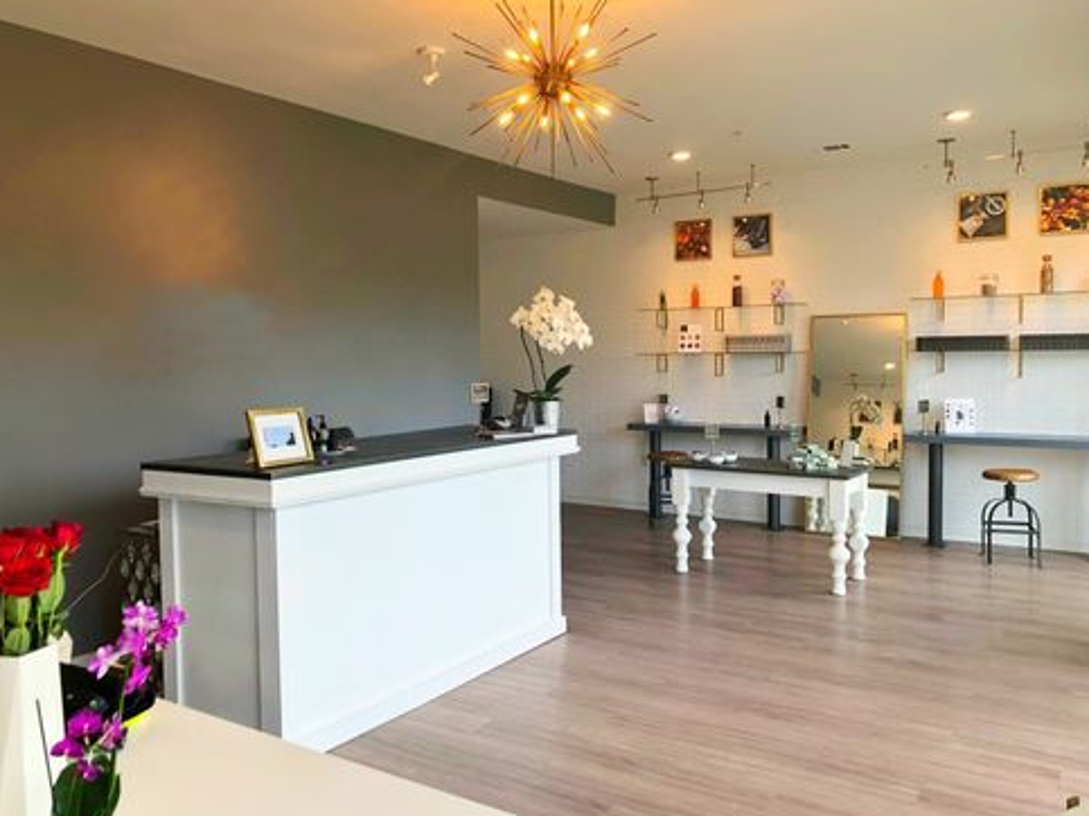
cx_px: 539
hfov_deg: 61.7
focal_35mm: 29
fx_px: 912
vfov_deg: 48.2
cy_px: 405
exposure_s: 1/120
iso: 50
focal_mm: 3.99
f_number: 1.8
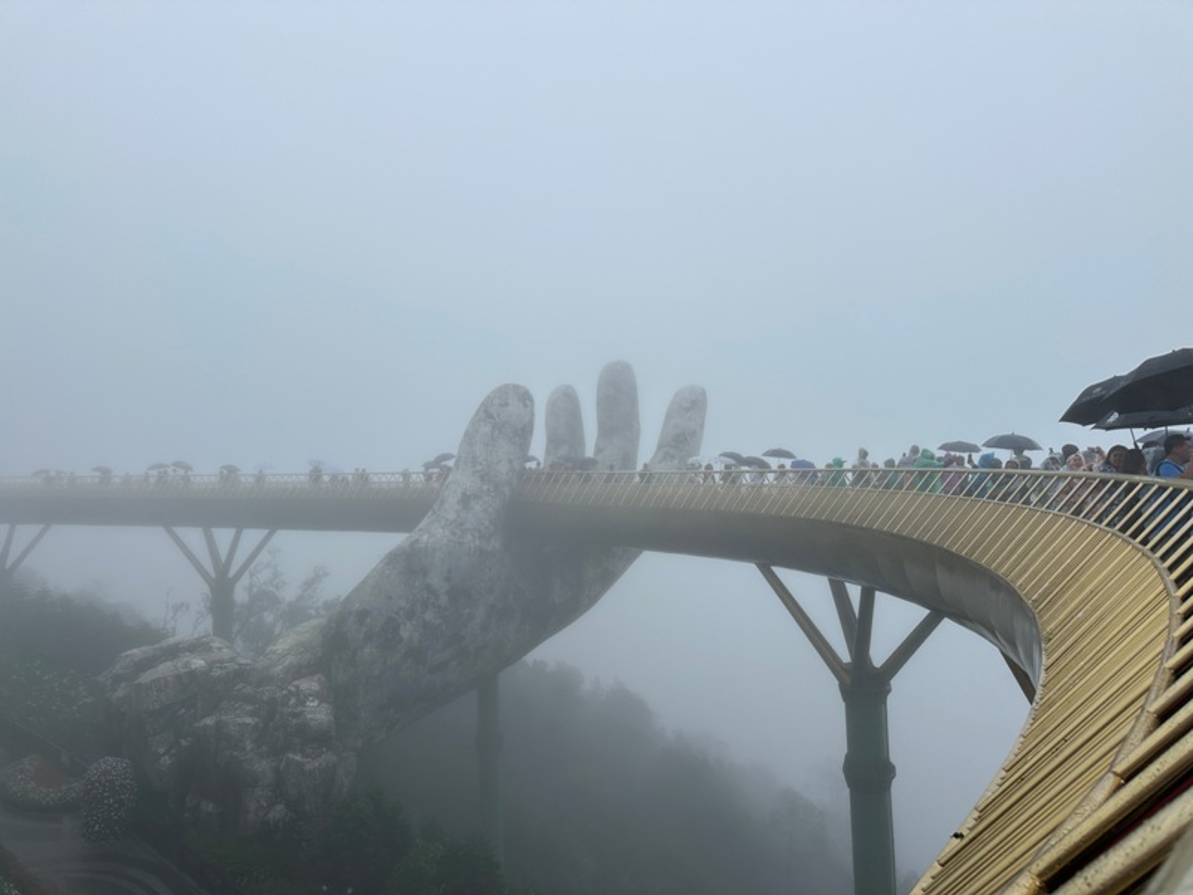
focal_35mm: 24
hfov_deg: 71.6
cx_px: 596
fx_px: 827
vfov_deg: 56.8
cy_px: 448
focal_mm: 6.86
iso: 80
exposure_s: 1/8929
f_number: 1.78
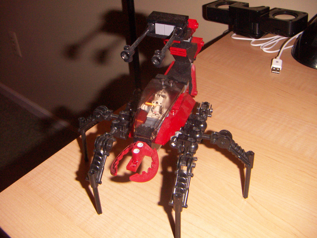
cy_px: 119
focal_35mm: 36
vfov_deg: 39.7
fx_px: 330
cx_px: 158
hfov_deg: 51.4
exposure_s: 1/50
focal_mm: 4.7
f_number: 6.7
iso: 200
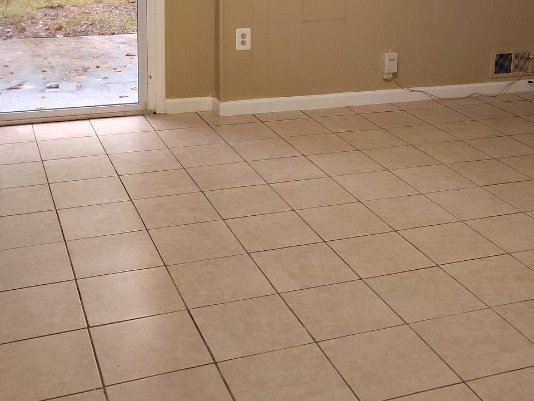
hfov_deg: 37.5
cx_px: 278
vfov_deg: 28.2
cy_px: 102
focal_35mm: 51
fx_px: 787
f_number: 1.8
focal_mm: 5.56
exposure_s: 1/40
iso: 1653
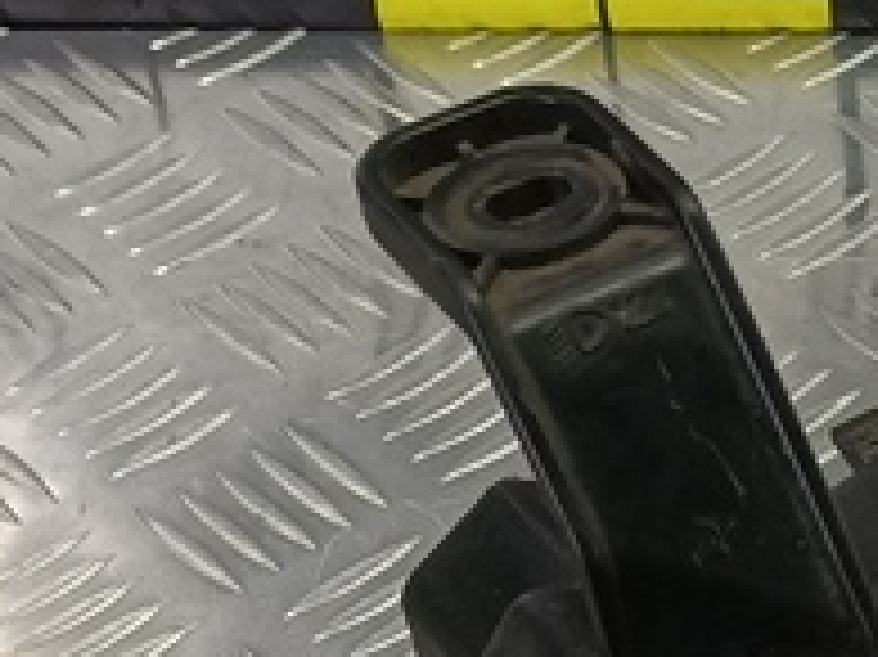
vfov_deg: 11.0
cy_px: 1364
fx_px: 3067
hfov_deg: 15.5
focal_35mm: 121
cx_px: 1139
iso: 111
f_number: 1.6
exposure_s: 1/50
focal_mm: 4.11
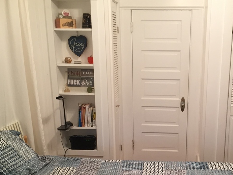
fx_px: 336
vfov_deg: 28.4
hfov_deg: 37.7
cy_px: 142
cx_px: 158
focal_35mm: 50
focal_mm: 4.15
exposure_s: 1/30
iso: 80
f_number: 2.2
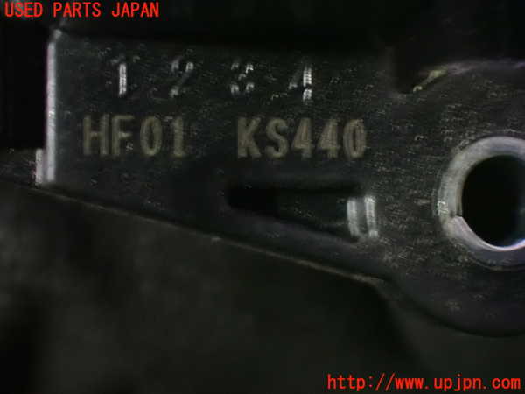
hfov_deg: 19.6
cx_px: 262
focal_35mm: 100
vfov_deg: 14.8
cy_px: 197
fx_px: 1517
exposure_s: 1/8
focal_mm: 18
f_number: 4.9
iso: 1600
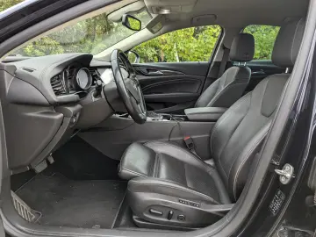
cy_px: 118
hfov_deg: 71.6
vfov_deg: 56.8
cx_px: 158
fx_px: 219
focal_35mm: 24
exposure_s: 1/142
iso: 79
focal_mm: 6.81
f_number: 1.85
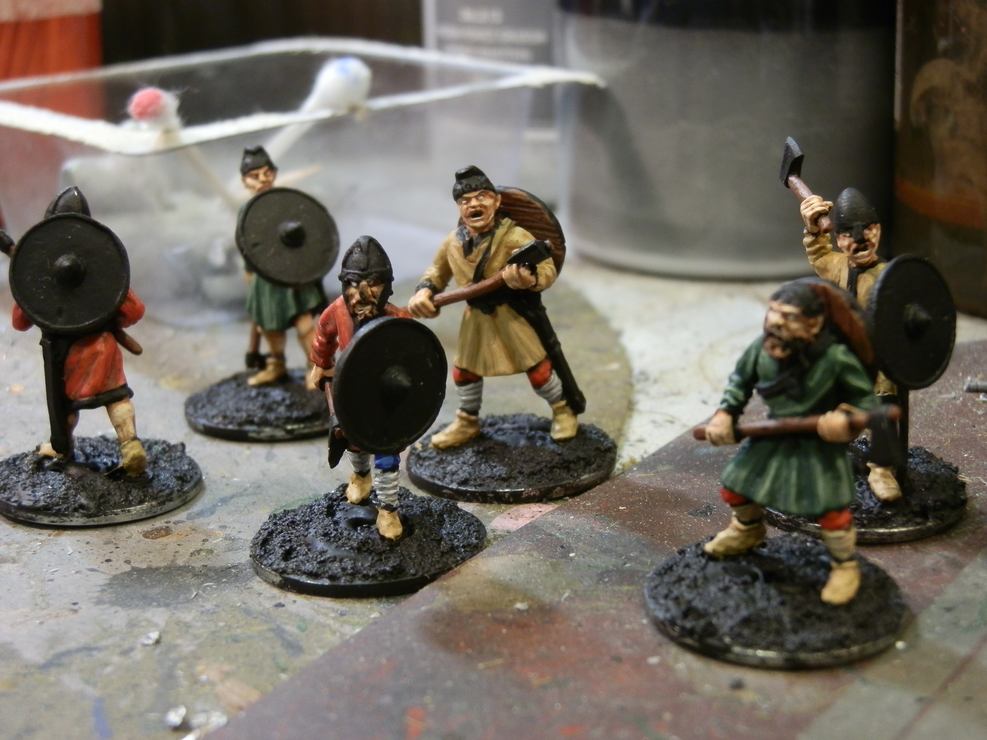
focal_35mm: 61
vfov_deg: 24.0
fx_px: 1739
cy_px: 370
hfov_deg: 31.7
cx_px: 494
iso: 200
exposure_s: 1/13
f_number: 3.7
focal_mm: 10.99
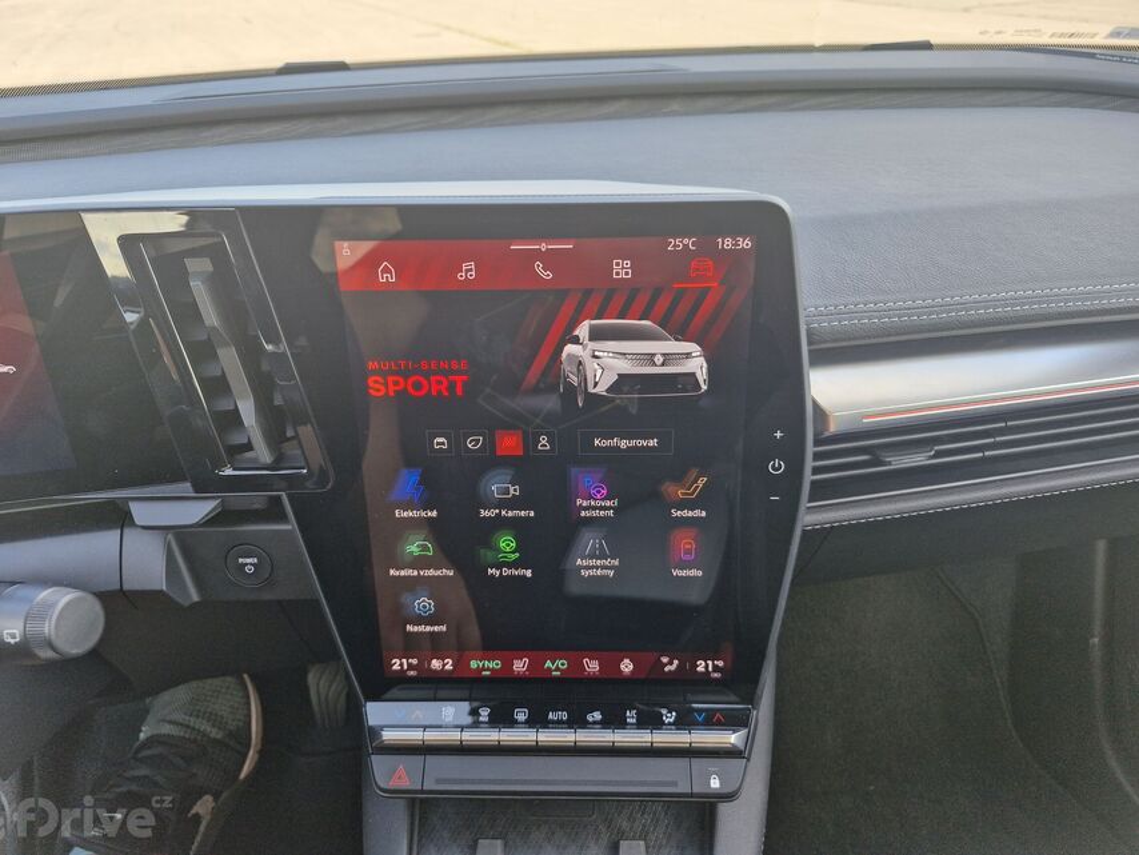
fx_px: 757
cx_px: 570
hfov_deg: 73.9
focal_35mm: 23
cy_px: 428
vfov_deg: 58.9
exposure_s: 1/100
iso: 64
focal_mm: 5.54
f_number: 1.8
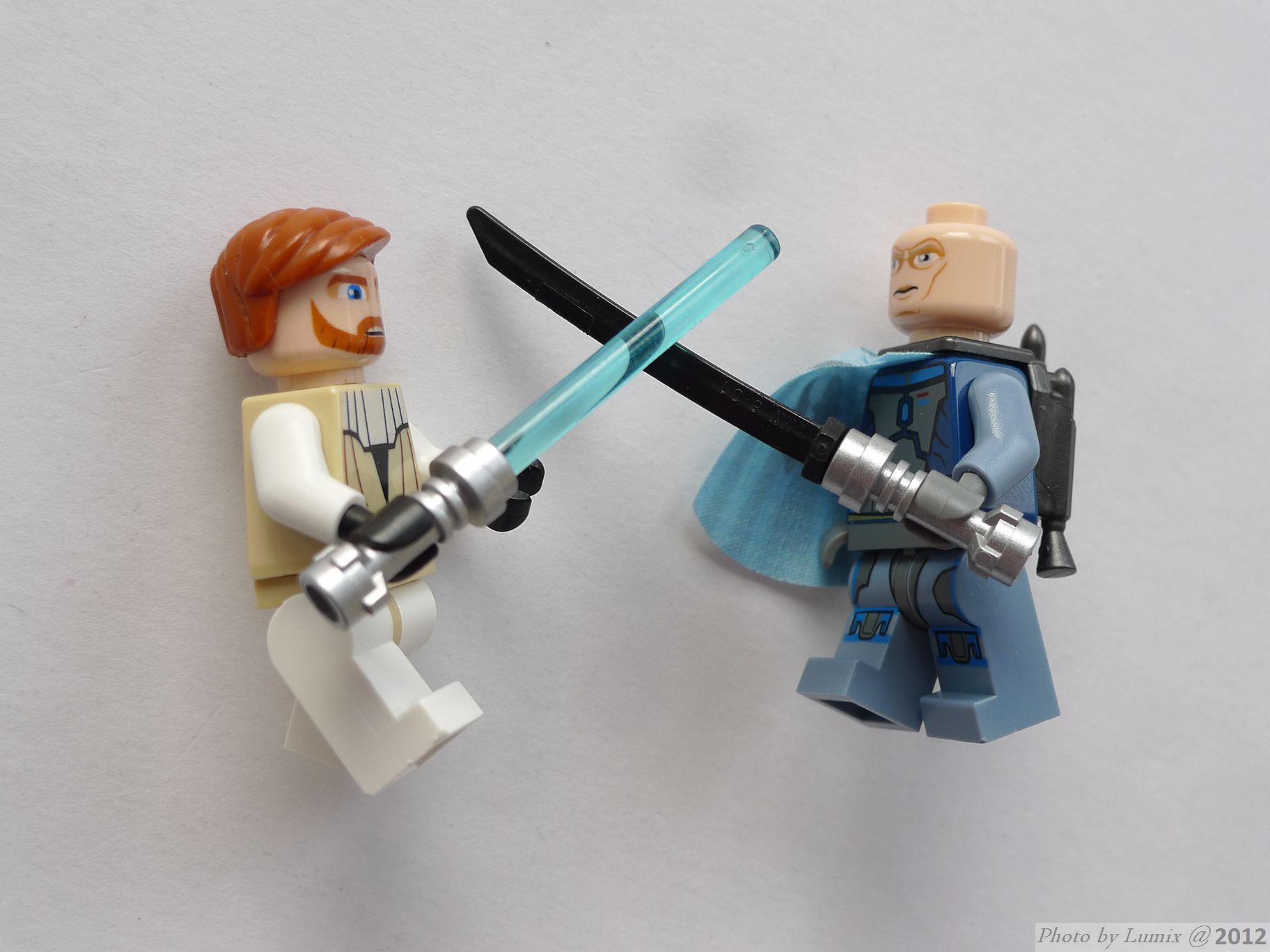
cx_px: 635
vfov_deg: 30.3
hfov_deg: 39.7
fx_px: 1761
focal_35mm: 48
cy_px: 476
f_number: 3.5
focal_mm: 10.2
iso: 80
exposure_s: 1/40
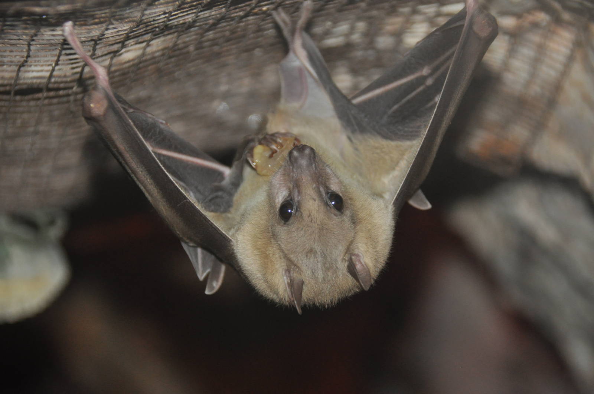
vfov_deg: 7.3
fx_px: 3090
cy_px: 197
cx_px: 297
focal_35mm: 188
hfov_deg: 11.0
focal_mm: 125
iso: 1000
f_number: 5.6
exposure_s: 1/60
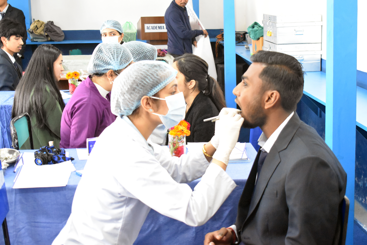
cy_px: 122
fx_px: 612
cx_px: 184
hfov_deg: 33.4
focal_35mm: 60
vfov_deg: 22.6
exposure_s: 1/30
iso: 6400
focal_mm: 40
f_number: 5
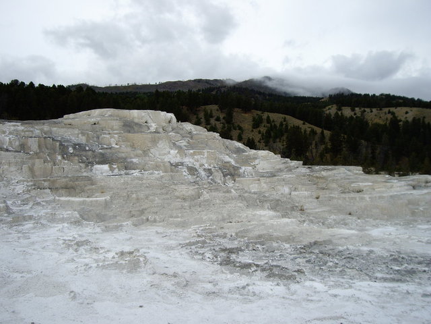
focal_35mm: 38
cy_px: 162
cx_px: 216
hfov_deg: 49.0
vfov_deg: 37.7
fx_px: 473
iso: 50
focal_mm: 6.2
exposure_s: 1/640
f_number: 4.3
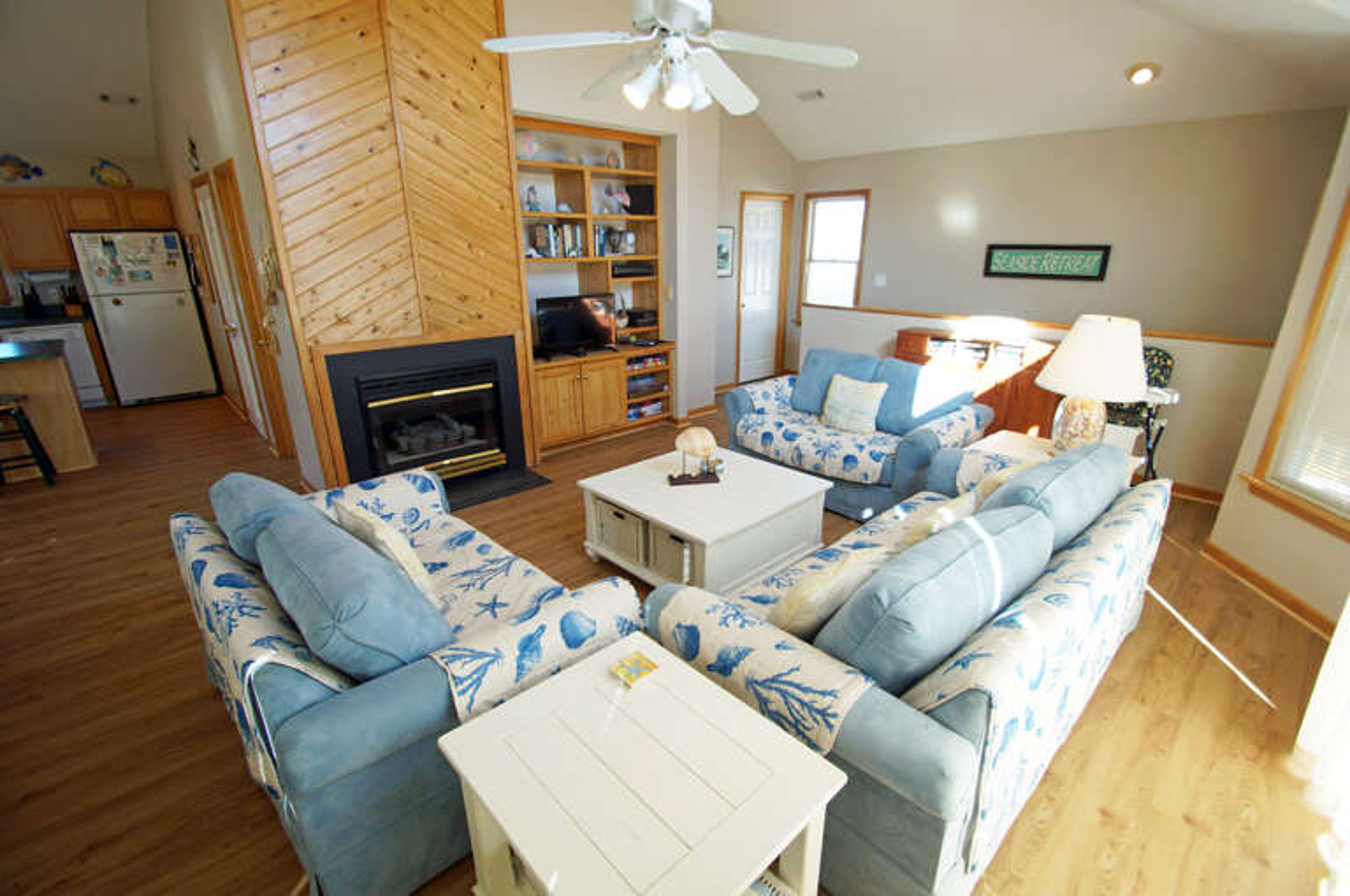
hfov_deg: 100.5
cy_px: 448
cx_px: 675
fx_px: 562
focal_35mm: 15
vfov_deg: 77.2
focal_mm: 10
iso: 200
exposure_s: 1/60
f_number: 4
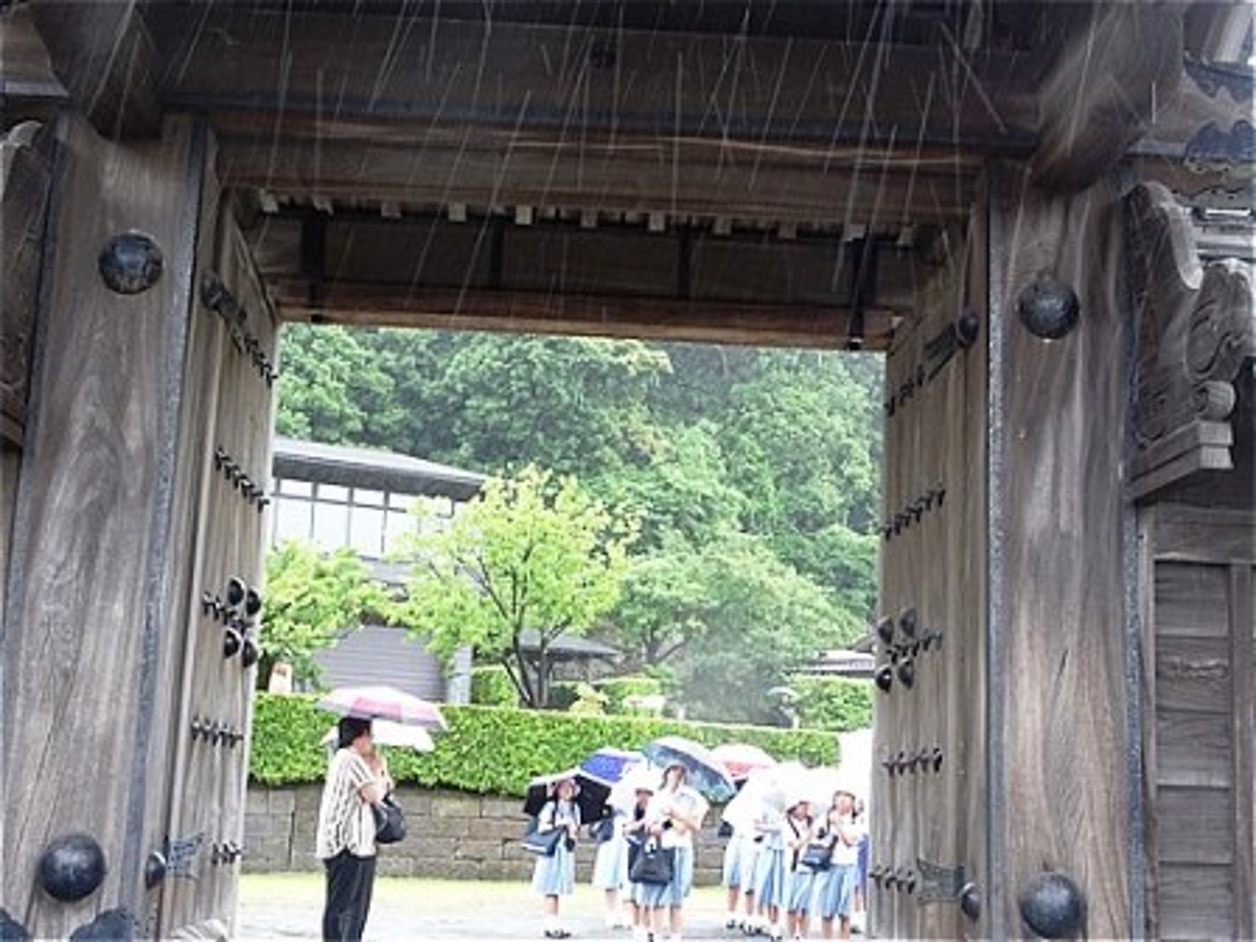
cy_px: 471
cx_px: 628
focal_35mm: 46
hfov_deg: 41.2
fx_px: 1669
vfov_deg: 31.5
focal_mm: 7.87
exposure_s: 1/50
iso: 320
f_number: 4.5
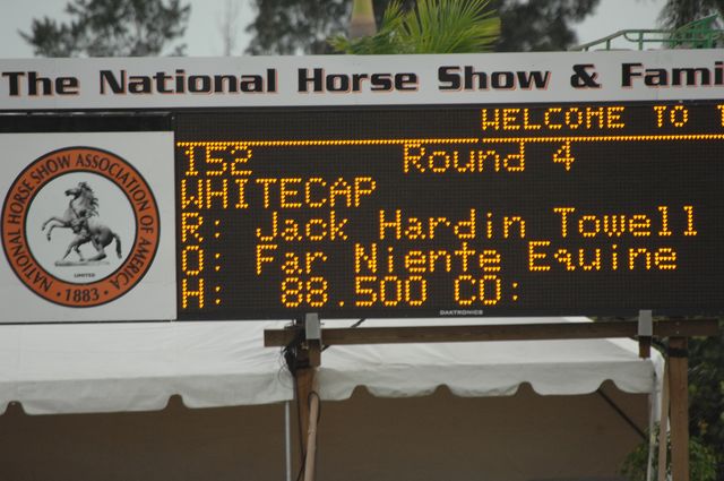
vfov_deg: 1.8
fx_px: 15064
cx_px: 362
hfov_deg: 2.8
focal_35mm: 750
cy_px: 240
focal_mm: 500
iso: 500
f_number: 6.3
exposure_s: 1/500
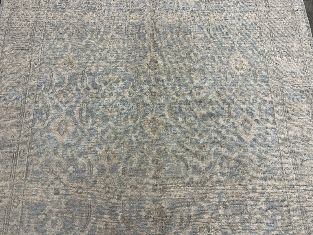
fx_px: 217
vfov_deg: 56.8
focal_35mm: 24
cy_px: 118
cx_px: 156
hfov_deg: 71.6
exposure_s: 1/60
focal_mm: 6.86
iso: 125
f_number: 1.78
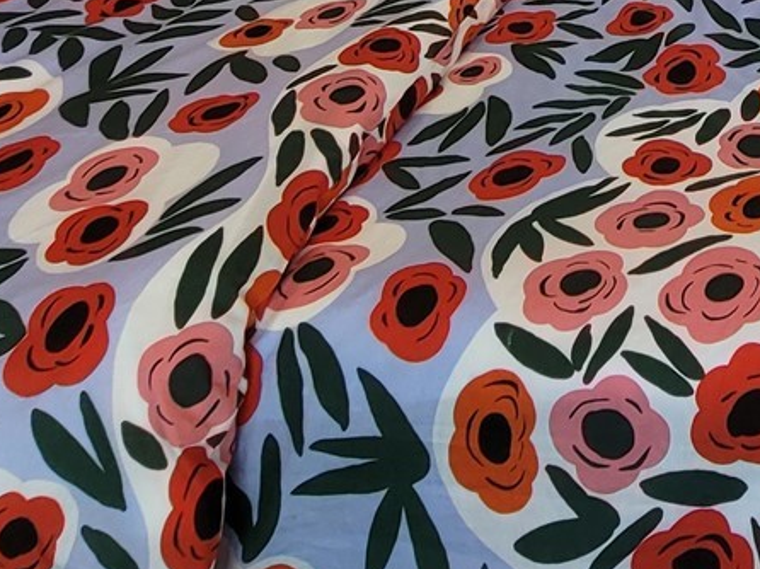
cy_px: -361
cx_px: 929
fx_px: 1229
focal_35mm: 56
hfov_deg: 29.3
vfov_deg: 20.7
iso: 64
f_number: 2.2
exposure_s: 1/60
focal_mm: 2.2
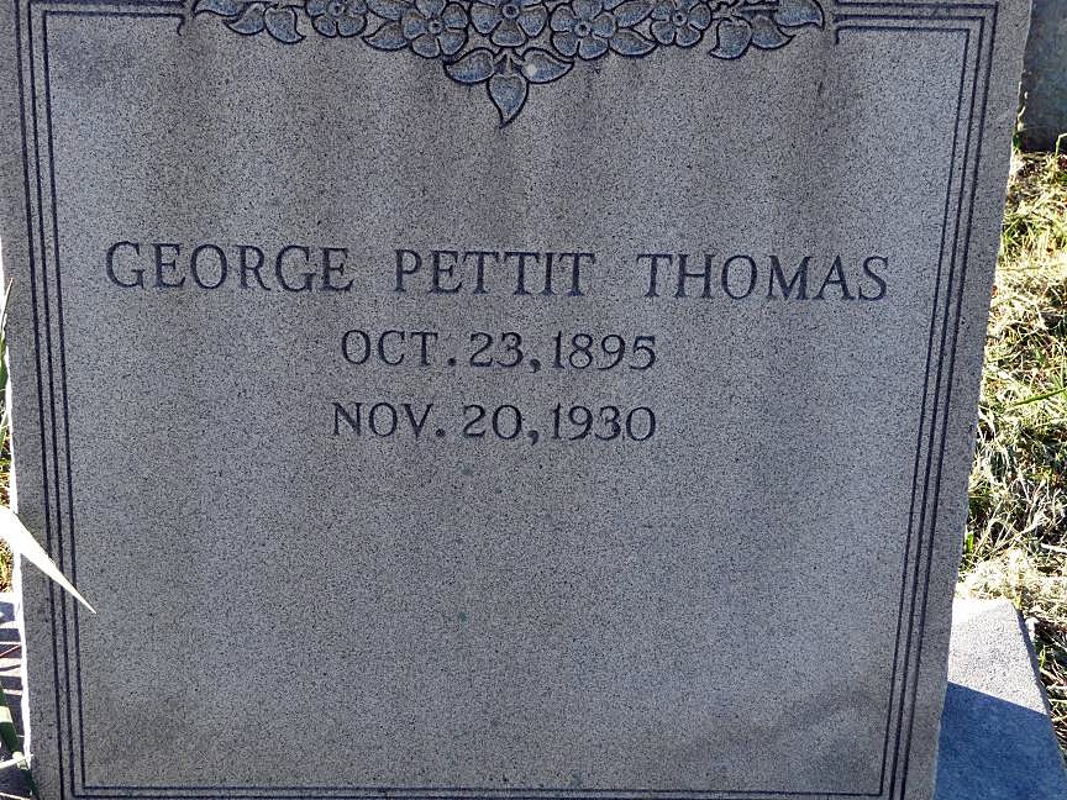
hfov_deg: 20.4
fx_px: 2959
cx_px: 534
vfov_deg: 15.4
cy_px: 400
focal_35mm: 96
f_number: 4.7
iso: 100
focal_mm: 16.3
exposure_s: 1/100
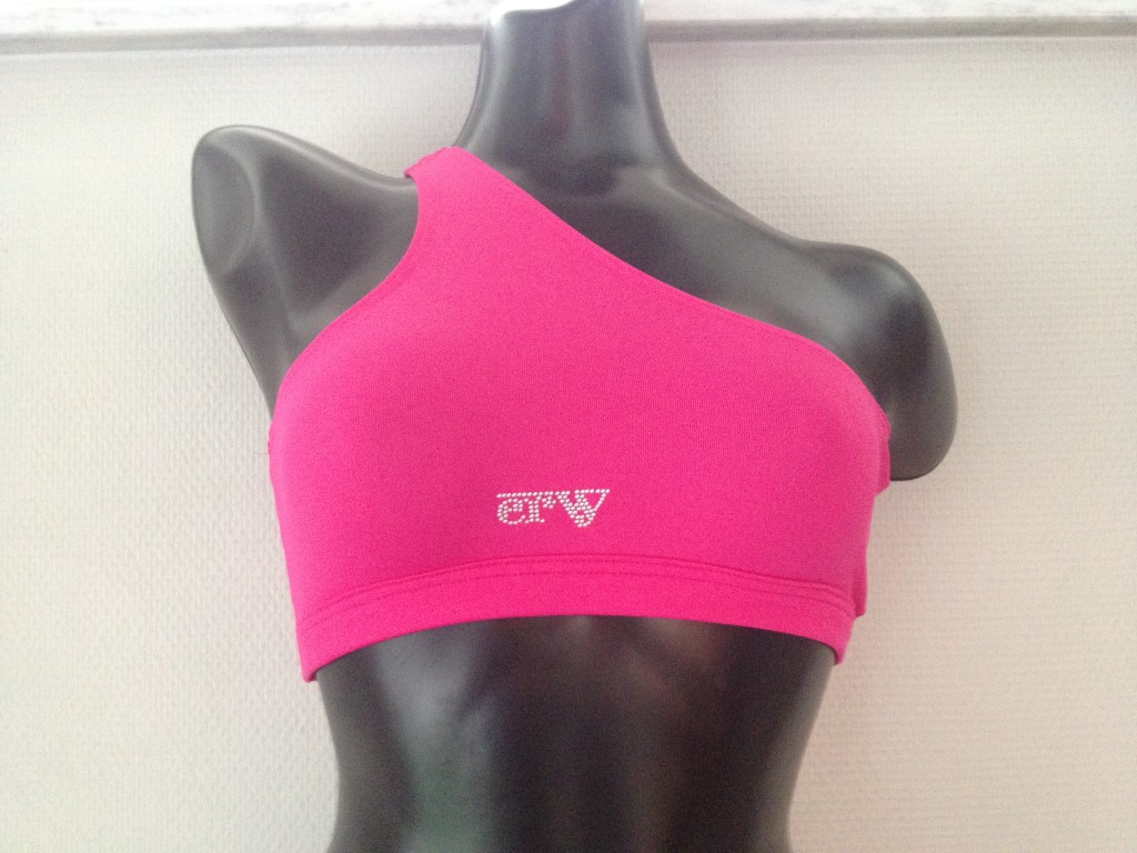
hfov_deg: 52.6
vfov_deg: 40.7
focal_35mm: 35
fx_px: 1150
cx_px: 568
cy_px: 426
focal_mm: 4.28
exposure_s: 1/20
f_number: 2.4
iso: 400
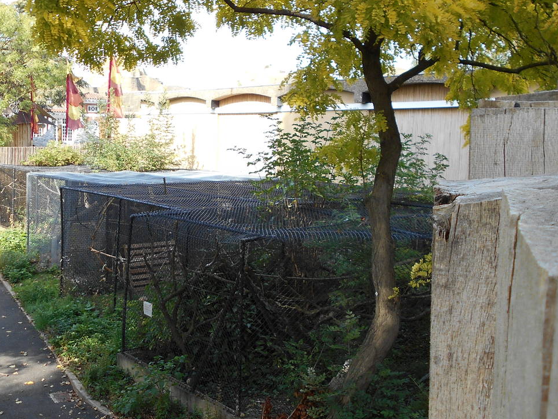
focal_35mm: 43
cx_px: 208
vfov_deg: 33.6
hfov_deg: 43.5
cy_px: 216
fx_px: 693
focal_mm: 4.6
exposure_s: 1/160
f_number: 3.2
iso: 80
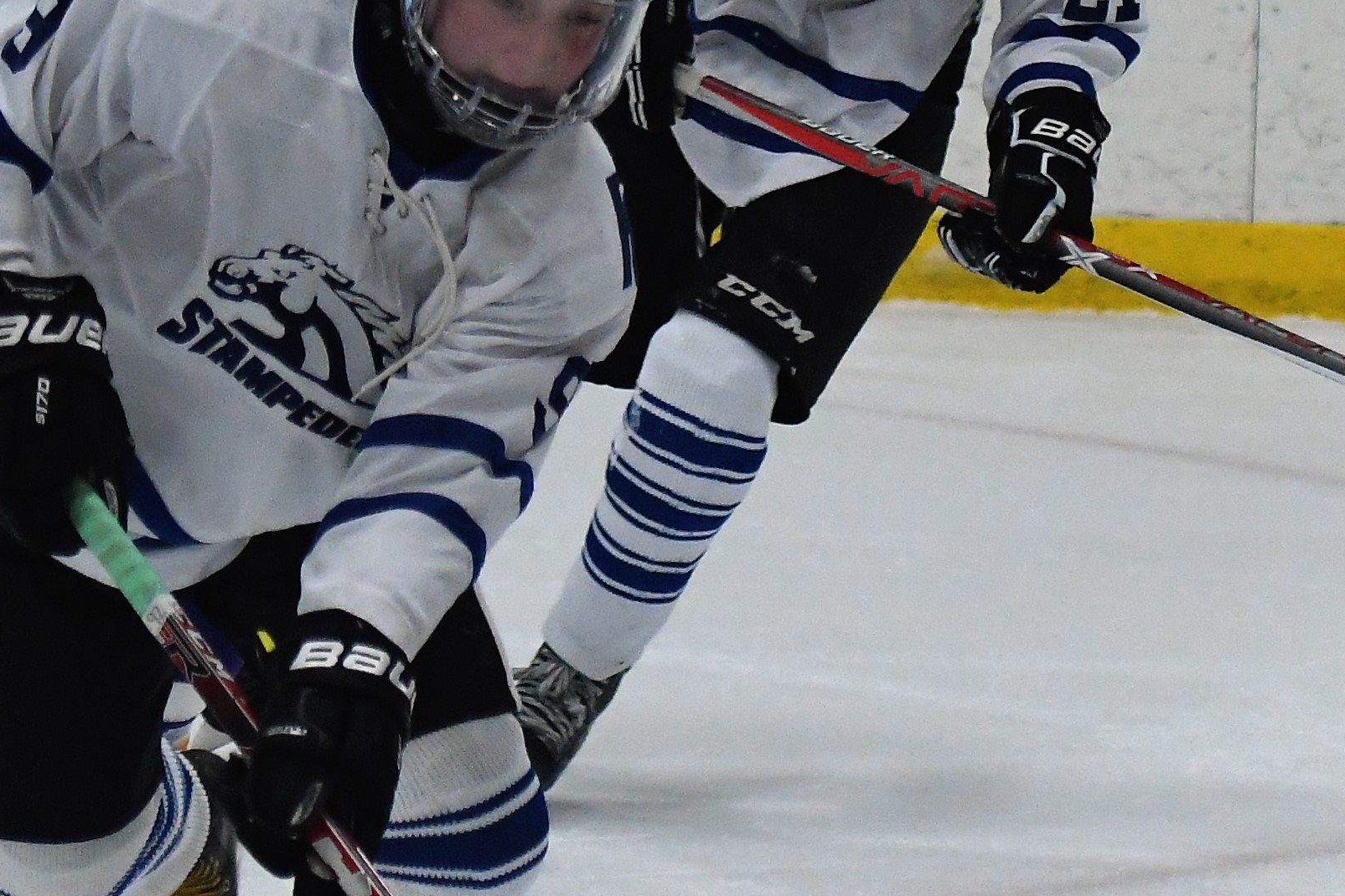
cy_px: 854
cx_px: 1500
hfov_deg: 8.2
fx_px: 9265
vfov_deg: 5.5
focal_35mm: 248
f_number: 2.8
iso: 2500
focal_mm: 70
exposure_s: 1/1000
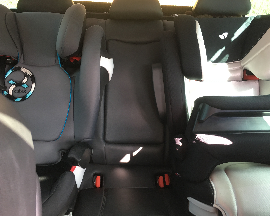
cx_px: 135
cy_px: 108
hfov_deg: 57.2
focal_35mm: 31
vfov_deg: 47.1
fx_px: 248
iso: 80
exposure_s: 1/33
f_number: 2.2
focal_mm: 4.15
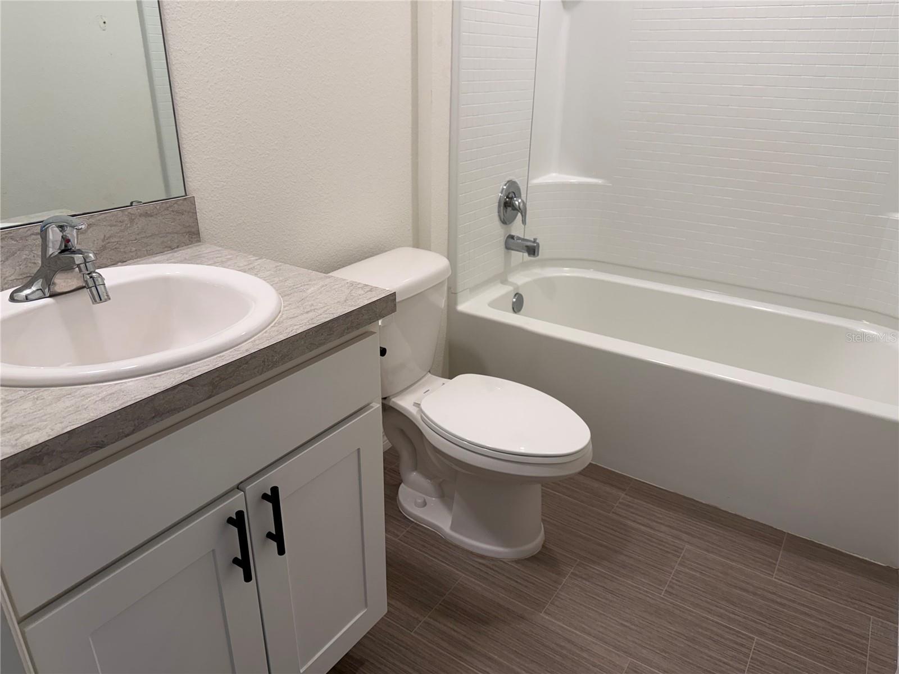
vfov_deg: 56.8
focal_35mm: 24
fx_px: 623
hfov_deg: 71.6
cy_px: 337
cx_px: 450
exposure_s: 1/120
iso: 100
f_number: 1.78
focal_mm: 6.76
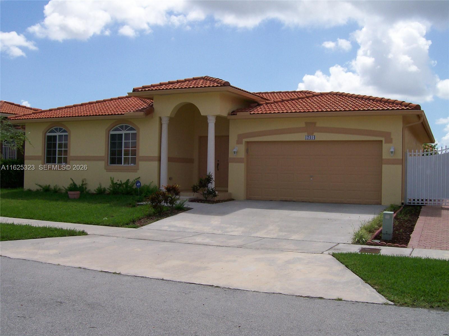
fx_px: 467
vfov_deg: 39.7
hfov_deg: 51.4
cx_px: 224
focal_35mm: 36
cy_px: 168
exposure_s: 1/983
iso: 80
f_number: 4.8
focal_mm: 6
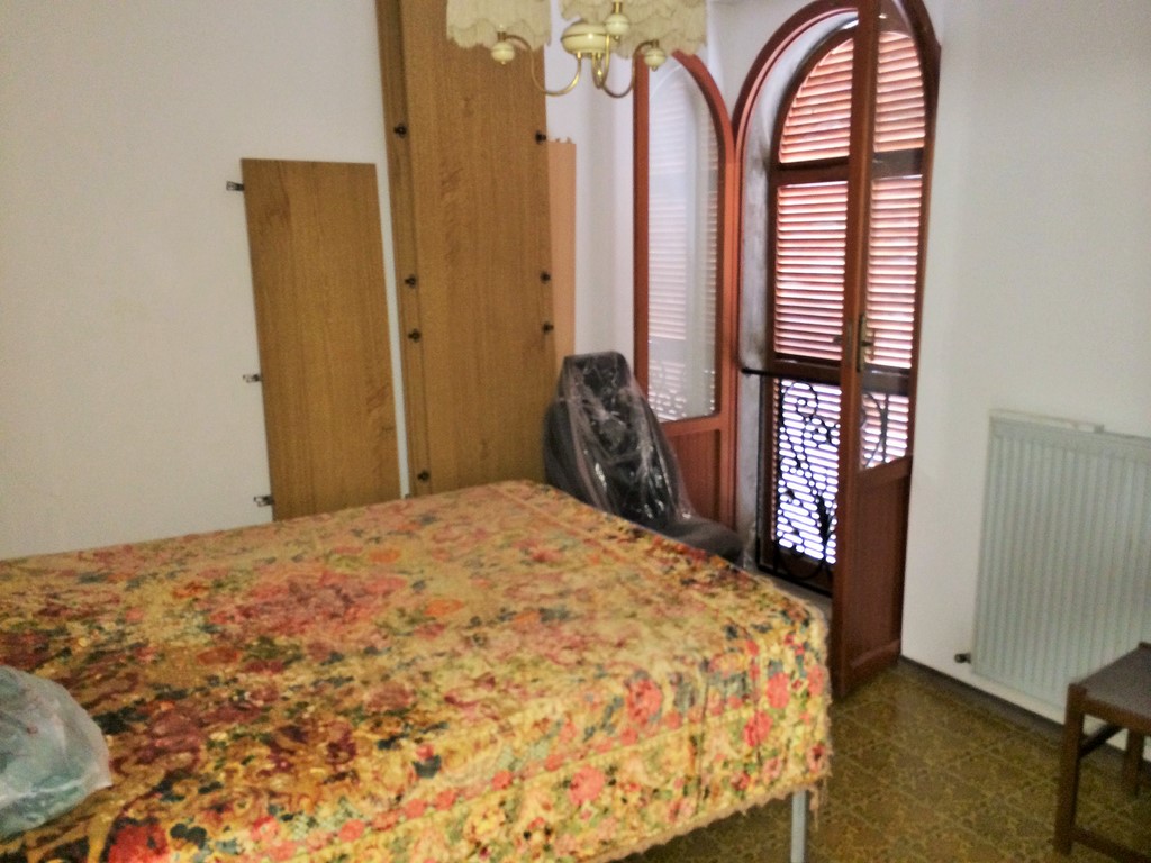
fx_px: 998
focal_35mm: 30
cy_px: 432
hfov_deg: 60.0
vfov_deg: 46.8
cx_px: 576
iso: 250
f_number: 2.2
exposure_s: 1/16
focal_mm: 4.12
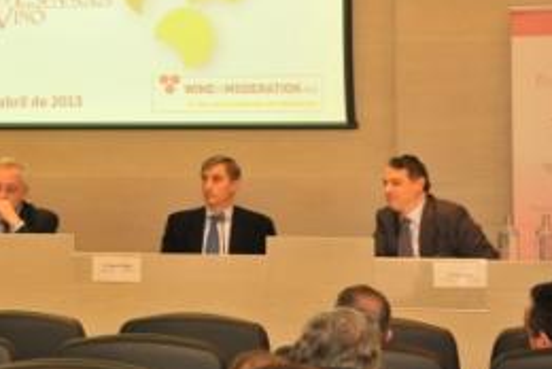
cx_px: 83
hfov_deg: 15.7
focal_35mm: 129
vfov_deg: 10.6
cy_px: 72
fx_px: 1980
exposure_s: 1/50
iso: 800
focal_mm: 50
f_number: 3.2
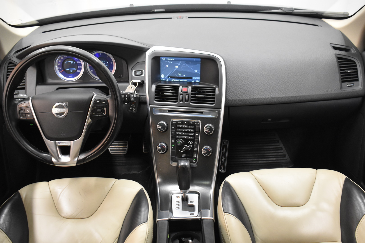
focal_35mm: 34
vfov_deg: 38.4
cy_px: 122
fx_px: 350
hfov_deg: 55.1
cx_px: 182
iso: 2500
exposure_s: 1/8
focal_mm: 23
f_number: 4
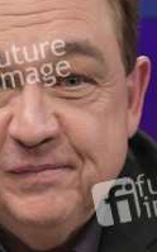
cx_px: 42
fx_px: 617
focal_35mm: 90
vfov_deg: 23.1
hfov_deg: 14.4
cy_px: 133
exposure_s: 1/200
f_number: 5.6
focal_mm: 44
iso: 1600
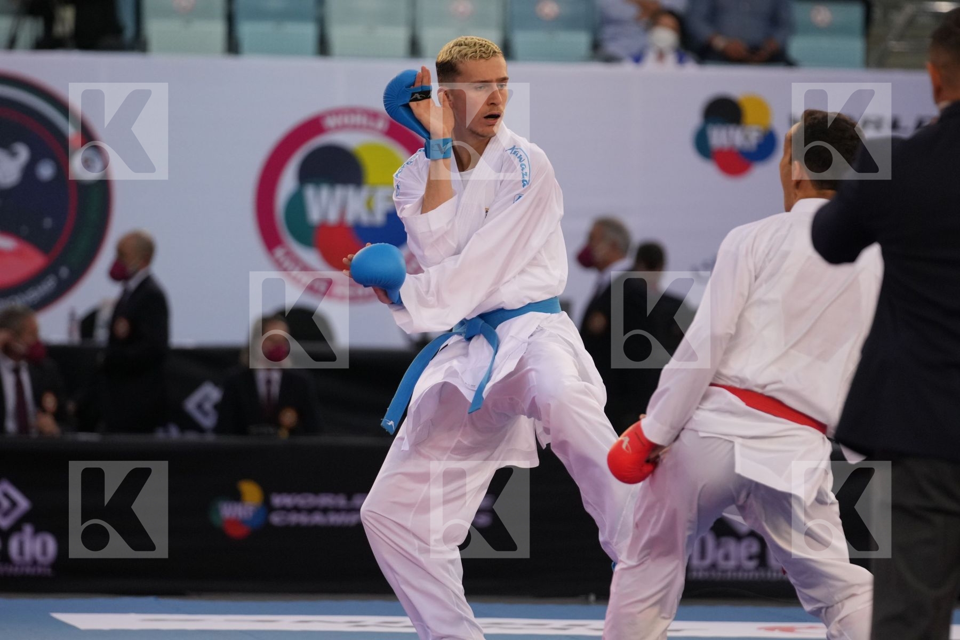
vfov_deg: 4.8
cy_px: 320
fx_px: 7679
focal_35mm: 288
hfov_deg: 7.2
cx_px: 480
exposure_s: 1/1000
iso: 1600
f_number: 2.8
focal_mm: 192
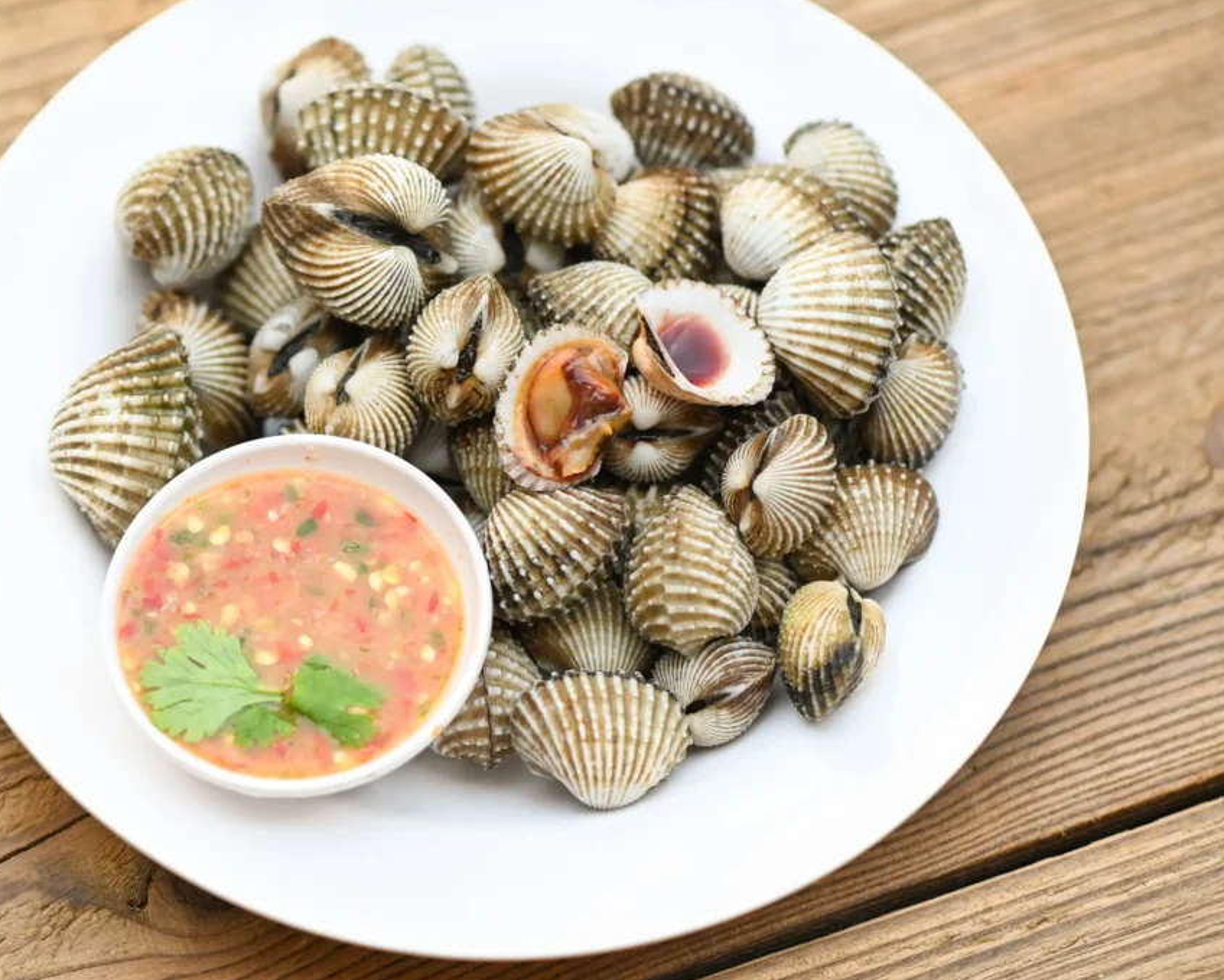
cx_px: 521
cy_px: 491
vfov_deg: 13.0
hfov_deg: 16.1
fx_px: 4312
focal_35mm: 119
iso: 160
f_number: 4.5
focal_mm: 105
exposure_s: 1/200
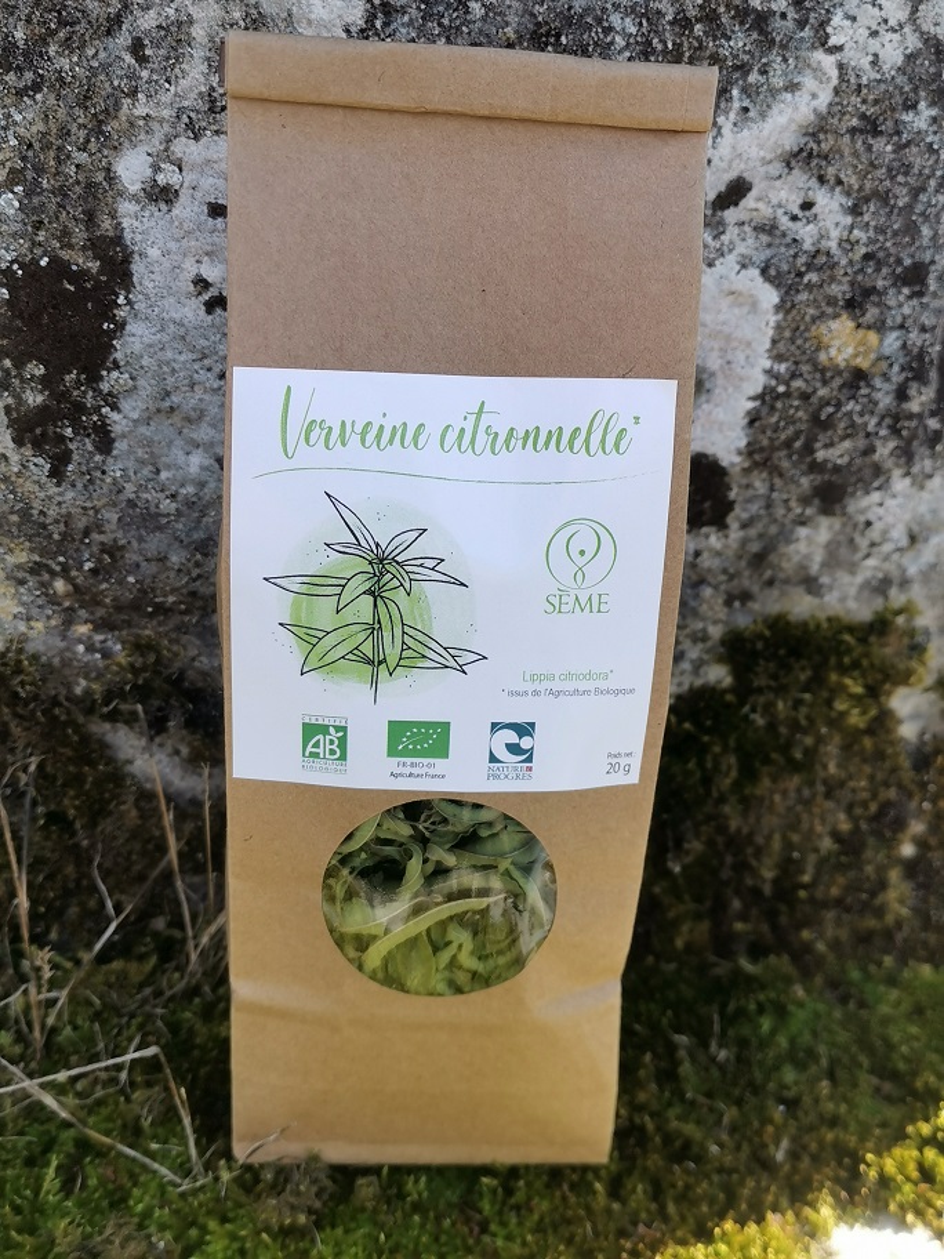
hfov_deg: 36.0
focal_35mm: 40
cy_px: 630
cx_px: 472
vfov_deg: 46.8
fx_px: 1454
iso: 50
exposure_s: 1/677
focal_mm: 5.58
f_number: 1.8
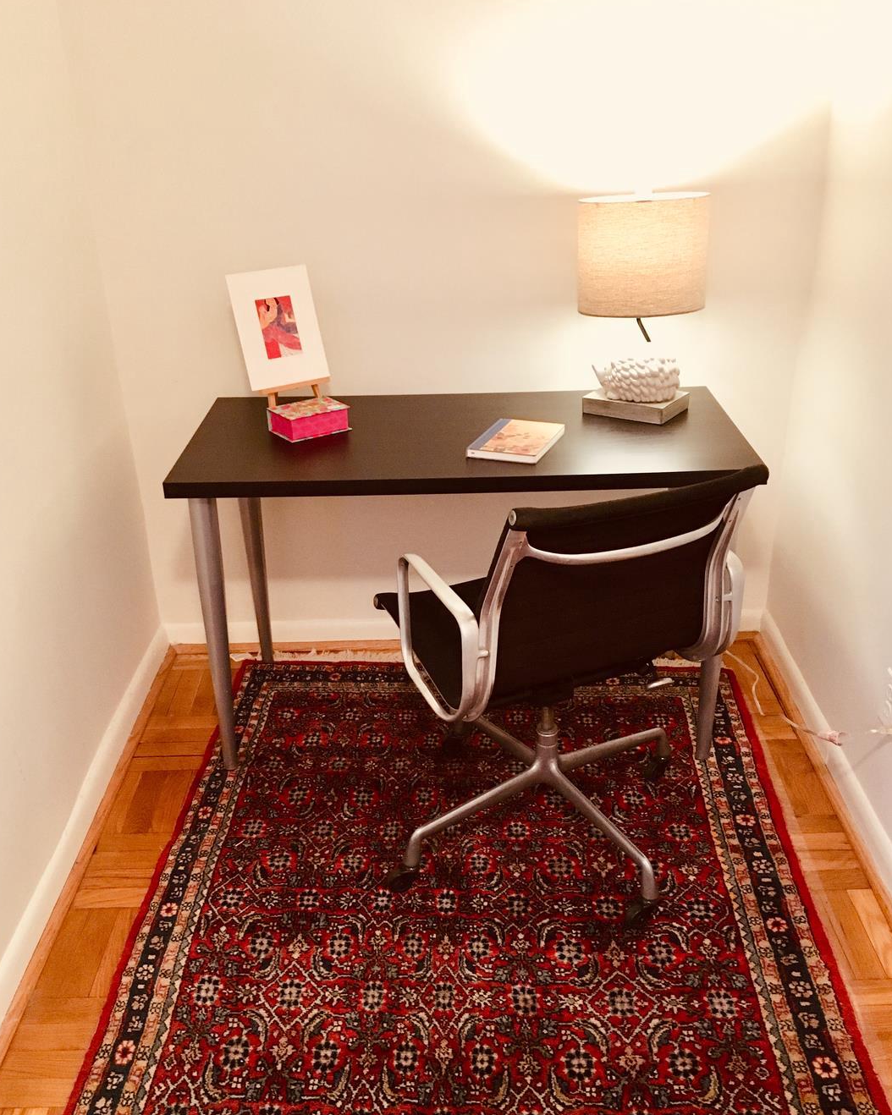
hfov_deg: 44.5
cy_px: 629
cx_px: 435
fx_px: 1089
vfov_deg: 54.1
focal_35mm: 33
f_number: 2.2
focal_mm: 4.15
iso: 200
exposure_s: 1/20
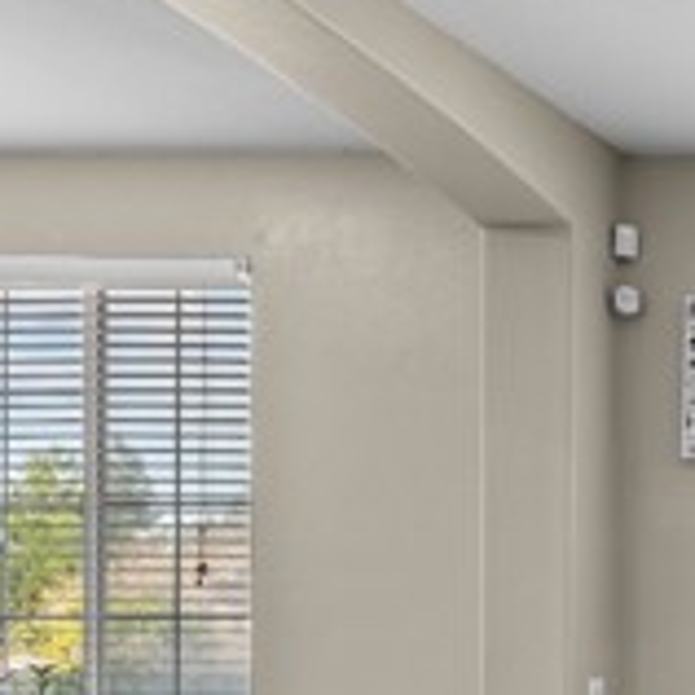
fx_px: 1249
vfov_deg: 30.1
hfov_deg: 20.4
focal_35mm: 55
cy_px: 592
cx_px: 1293
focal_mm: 16
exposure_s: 1/6
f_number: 8
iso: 2000
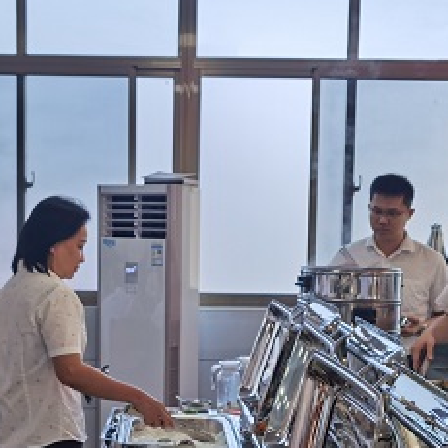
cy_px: 327
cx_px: 184
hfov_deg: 25.0
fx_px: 1010
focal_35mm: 69
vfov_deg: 24.8
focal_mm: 5.56
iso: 50
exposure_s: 1/472
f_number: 1.6
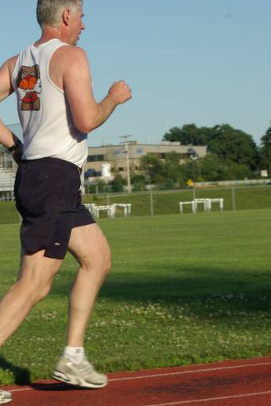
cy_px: 166
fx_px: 1567
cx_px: 73
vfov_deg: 14.7
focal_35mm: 139
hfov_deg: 9.9
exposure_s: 1/350
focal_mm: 60
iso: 200
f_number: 9.5
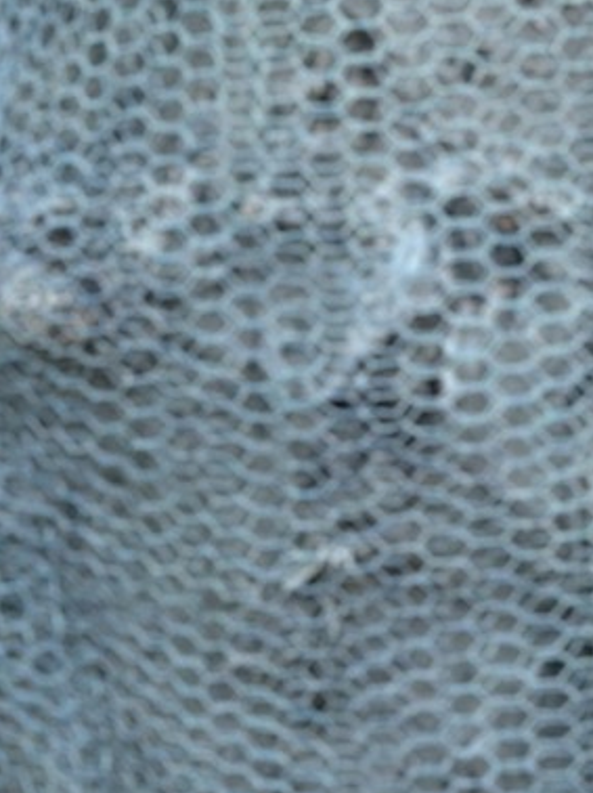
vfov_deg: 11.1
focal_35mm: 178
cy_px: 709
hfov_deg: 8.1
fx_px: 4070
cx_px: 930
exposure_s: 1/318
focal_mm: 6.86
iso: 80
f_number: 1.78
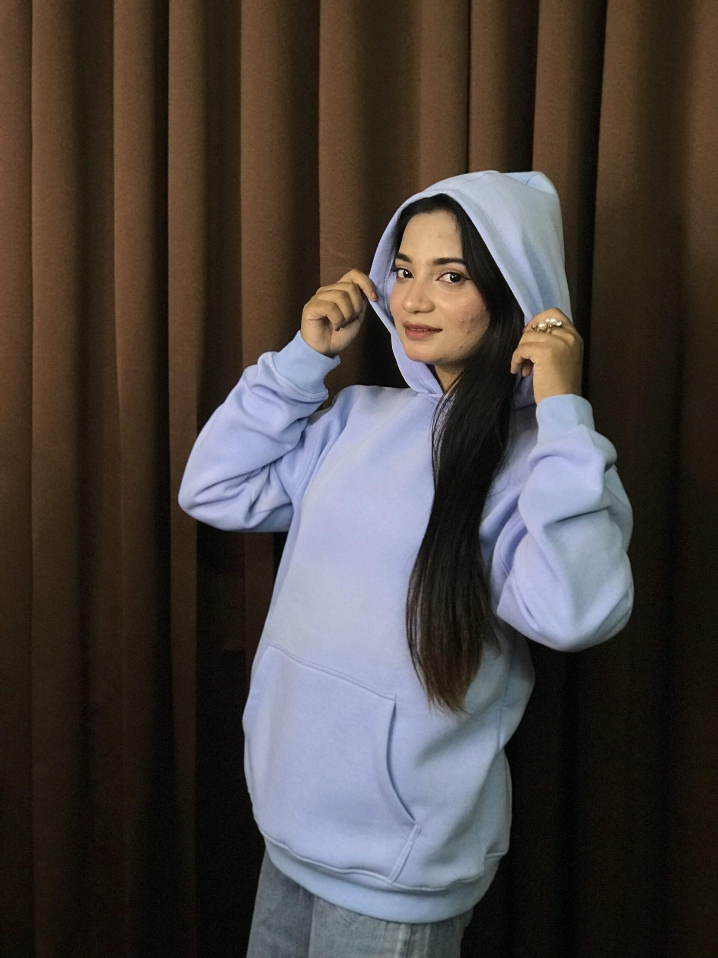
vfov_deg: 33.8
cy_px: 479
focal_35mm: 57
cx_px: 359
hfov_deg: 25.7
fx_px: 1576
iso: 100
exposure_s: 1/50
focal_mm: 6.6
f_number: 2.8
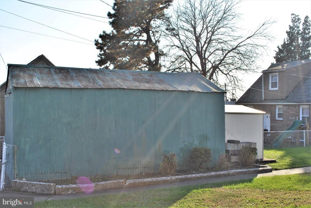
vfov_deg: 30.9
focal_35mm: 44
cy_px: 104
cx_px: 156
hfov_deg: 44.9
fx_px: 376
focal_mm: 29
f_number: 8
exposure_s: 1/200
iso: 100
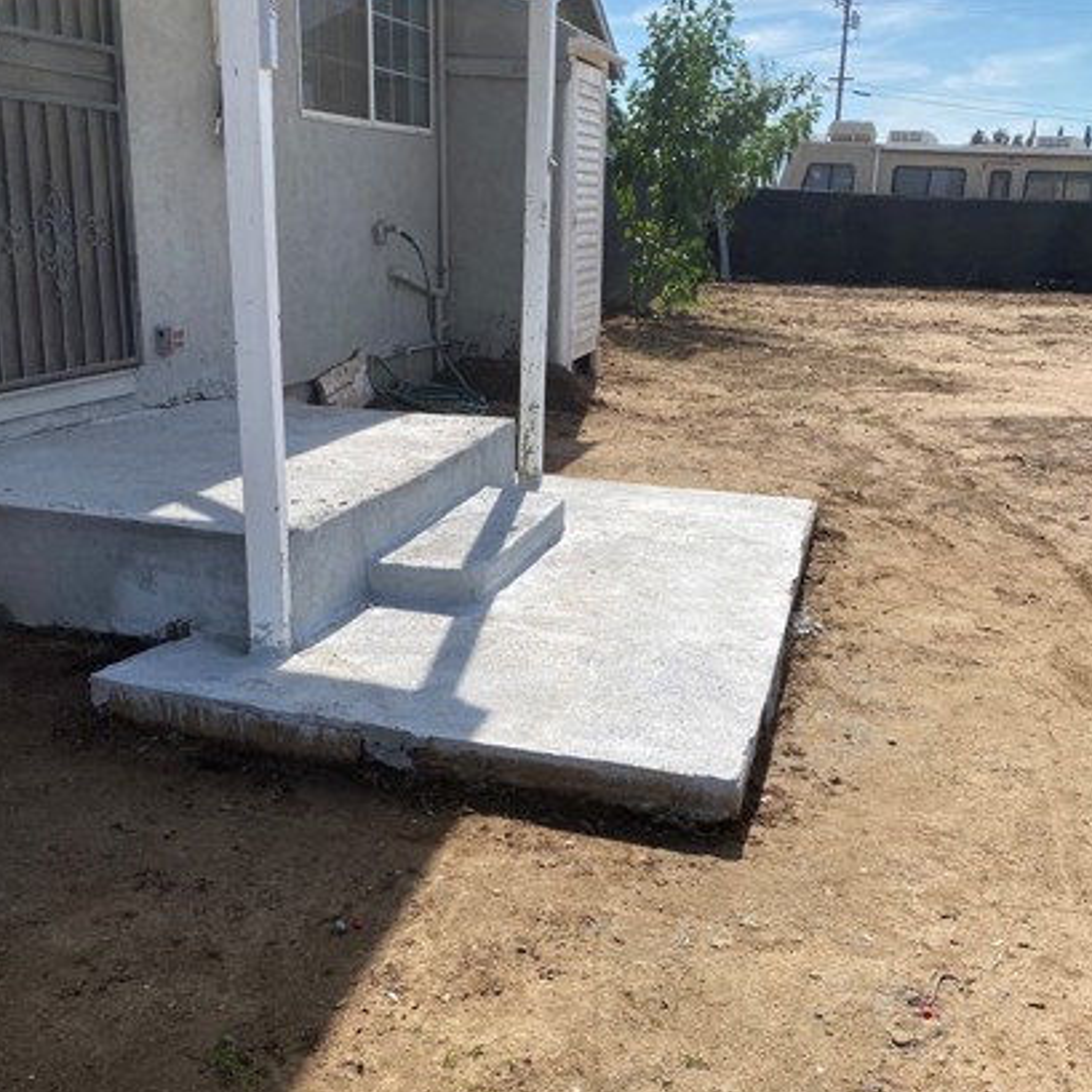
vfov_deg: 45.9
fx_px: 1285
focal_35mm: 36
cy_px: 614
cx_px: 542
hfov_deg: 46.0
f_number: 1.8
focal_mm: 4.25
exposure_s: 1/3205
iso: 32
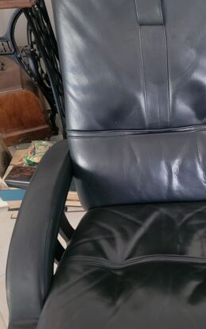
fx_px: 350
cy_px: 171
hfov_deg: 31.5
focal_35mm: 39
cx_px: 178
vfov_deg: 50.4
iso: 1000
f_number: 1.8
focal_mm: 6.7
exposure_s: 1/24
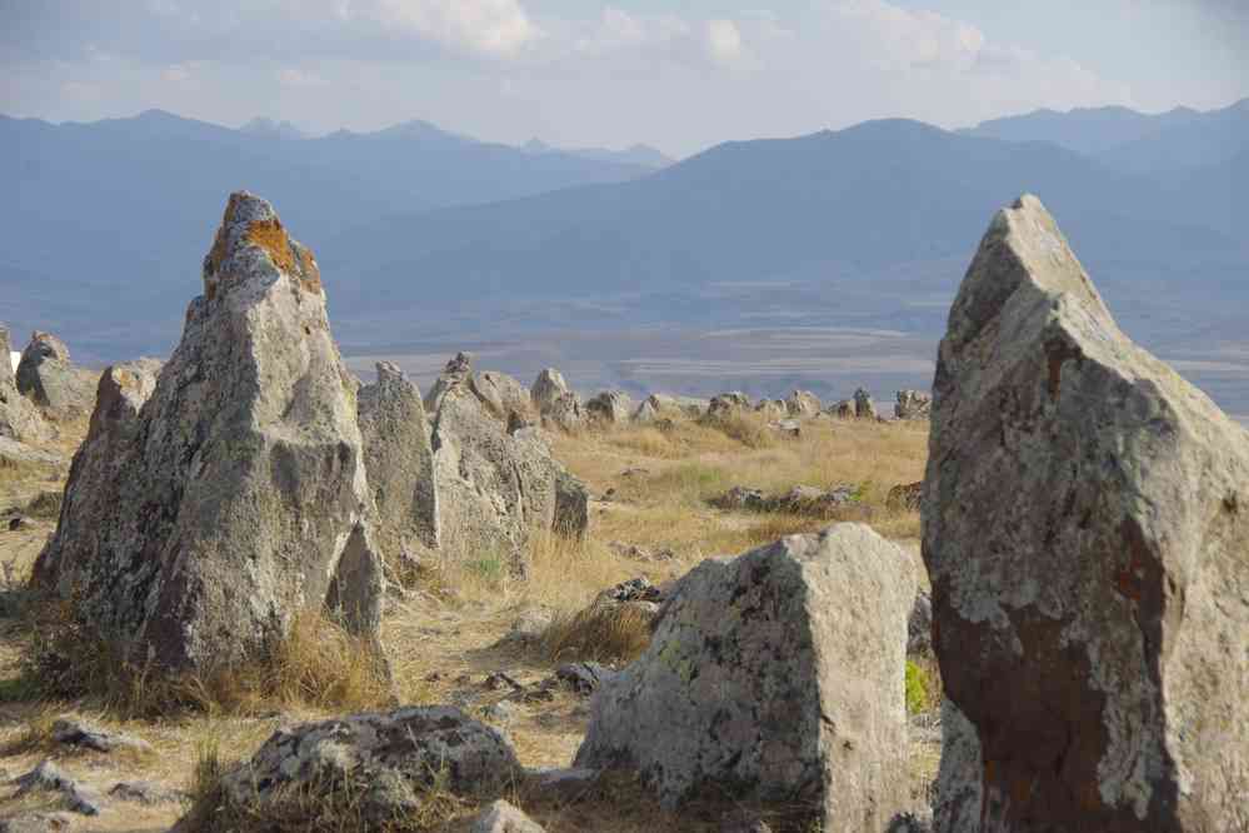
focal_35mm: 117
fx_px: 4059
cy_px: 416
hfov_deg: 17.5
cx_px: 624
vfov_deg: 11.7
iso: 200
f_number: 8
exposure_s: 1/125
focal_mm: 77.5
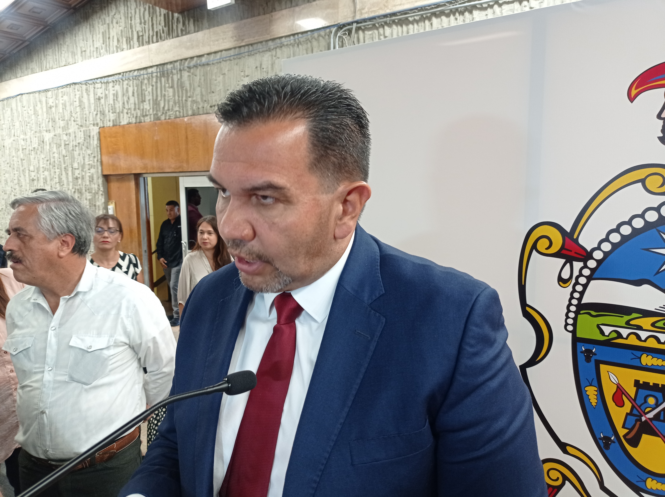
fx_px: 537
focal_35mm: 28
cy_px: 248
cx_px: 332
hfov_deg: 63.5
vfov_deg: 49.7
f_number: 1.79
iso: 226
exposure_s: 1/30
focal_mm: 4.7
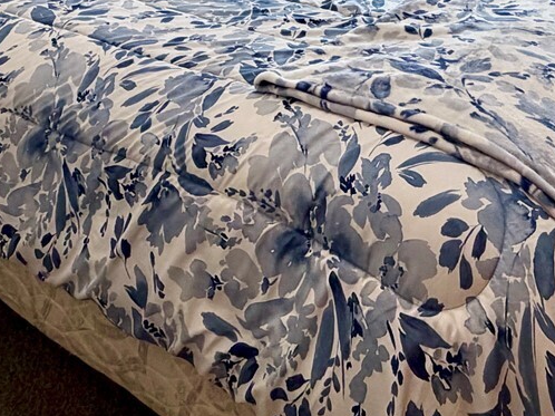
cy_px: -224
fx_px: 721
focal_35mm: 45
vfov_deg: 24.3
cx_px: 310
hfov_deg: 42.0
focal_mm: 2.22
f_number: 2.2
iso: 80
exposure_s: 1/120
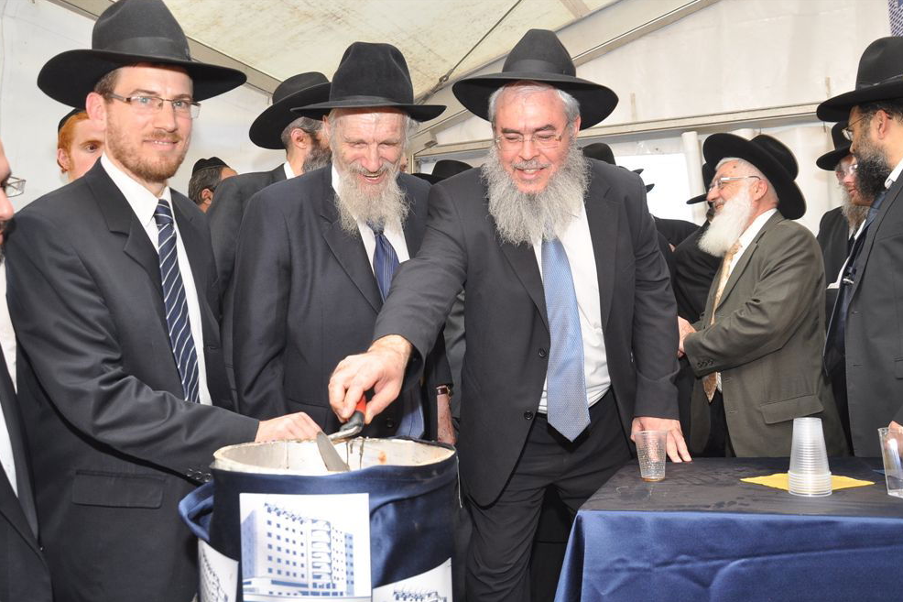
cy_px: 307
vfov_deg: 46.4
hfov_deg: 65.5
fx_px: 702
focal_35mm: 28
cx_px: 460
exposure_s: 1/60
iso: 500
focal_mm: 18
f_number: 5.6
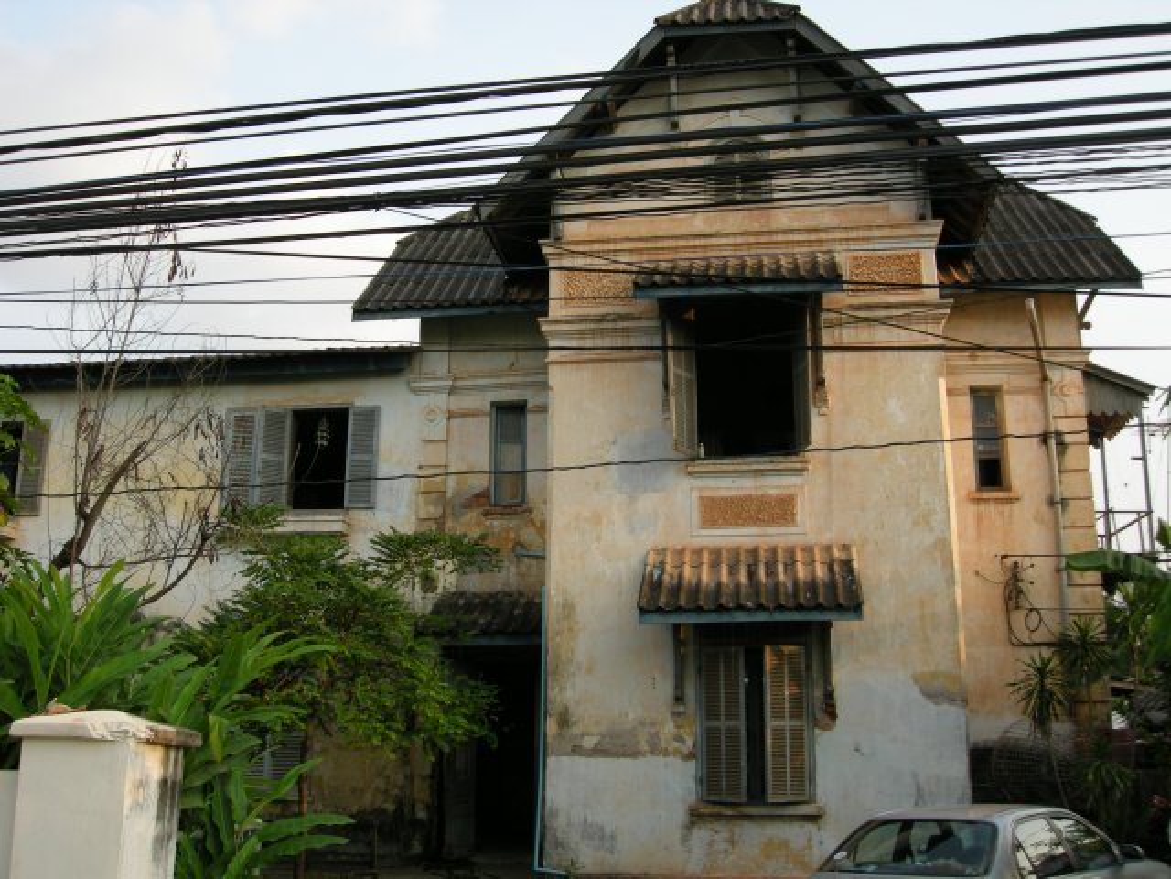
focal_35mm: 36
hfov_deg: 51.4
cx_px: 586
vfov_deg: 39.7
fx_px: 1218
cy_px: 440
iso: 64
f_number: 4.3
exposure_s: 1/117
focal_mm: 7.5
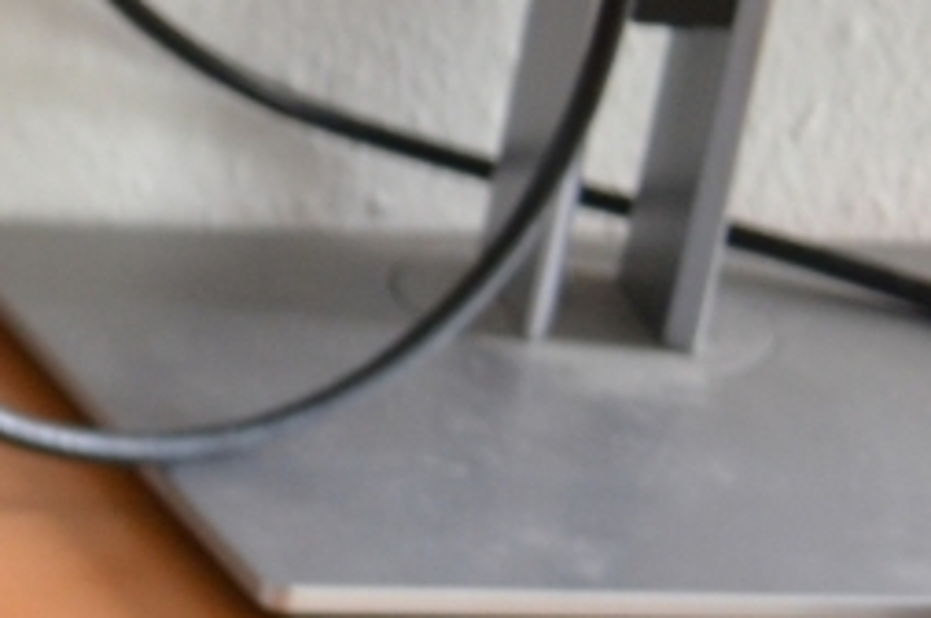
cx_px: -1553
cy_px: 881
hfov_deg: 10.0
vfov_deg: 7.9
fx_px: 4417
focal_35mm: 171
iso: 400
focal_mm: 18
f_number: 3.5
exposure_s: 1/50
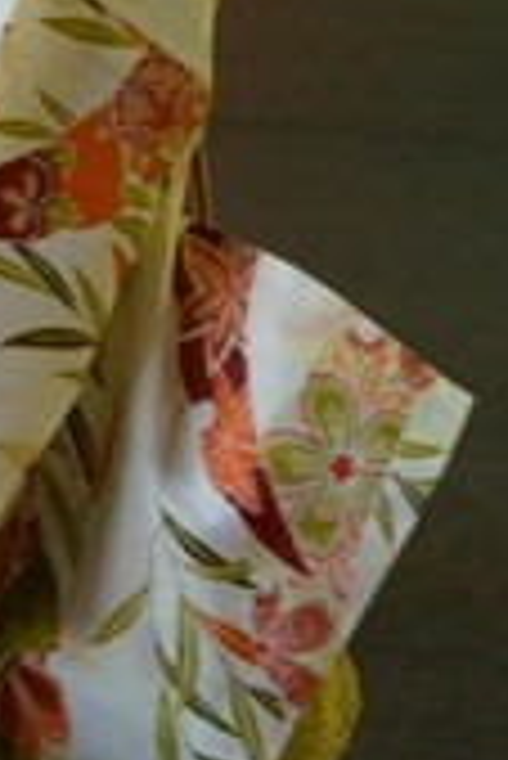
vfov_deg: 16.4
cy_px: 306
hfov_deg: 10.8
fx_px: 2640
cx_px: -79
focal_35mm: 125
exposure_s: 1/60
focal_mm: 33
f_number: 2.8
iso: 1600
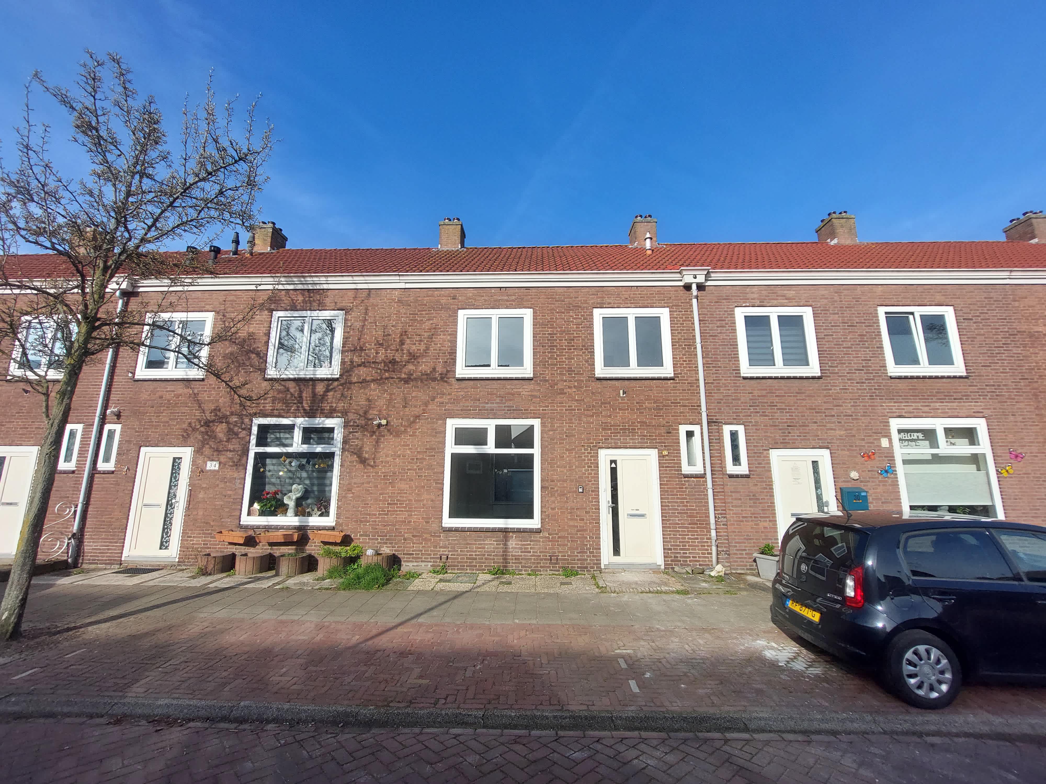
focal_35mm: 13
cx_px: 523
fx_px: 393
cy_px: 392
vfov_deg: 89.9
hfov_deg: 106.2
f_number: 2.2
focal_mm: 1.7
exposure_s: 1/1662
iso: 50
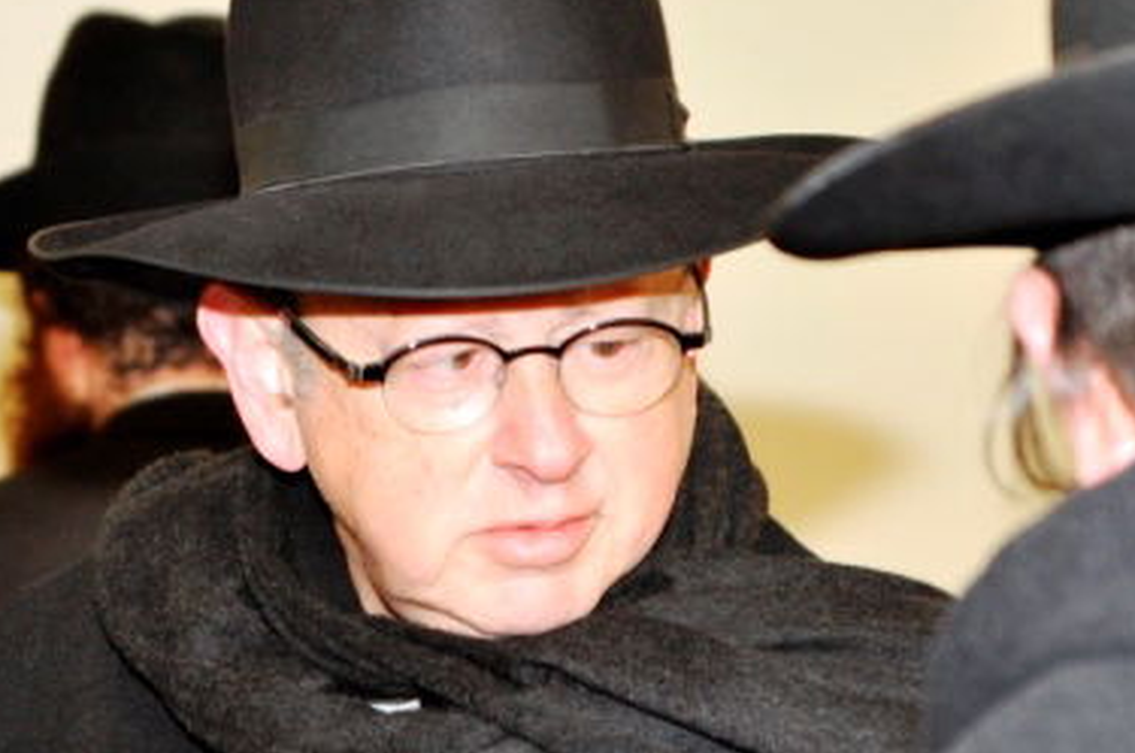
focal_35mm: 224
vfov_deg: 6.1
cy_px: 398
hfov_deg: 9.2
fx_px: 7053
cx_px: 469
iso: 800
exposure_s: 1/80
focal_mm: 70
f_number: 5
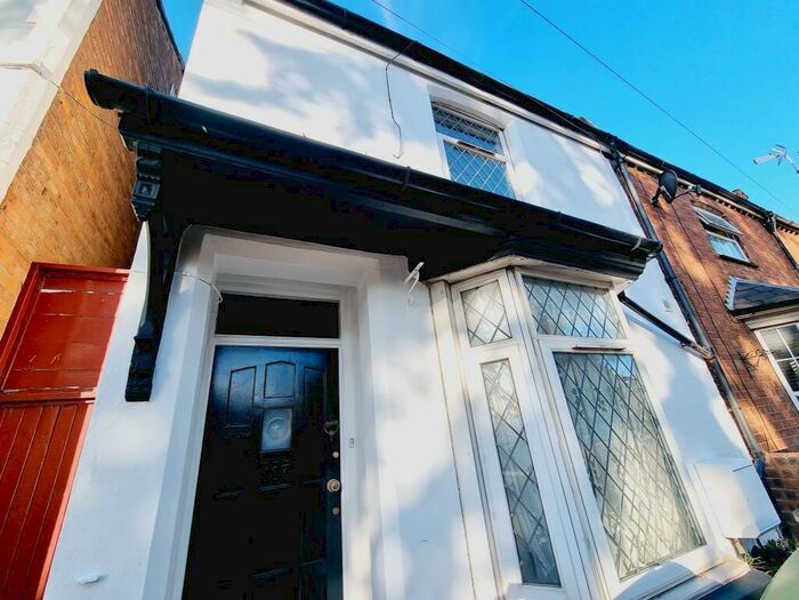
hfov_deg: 106.2
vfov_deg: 89.9
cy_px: 300
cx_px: 400
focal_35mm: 13
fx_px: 300
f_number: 2.2
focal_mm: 2.2
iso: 50
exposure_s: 1/974
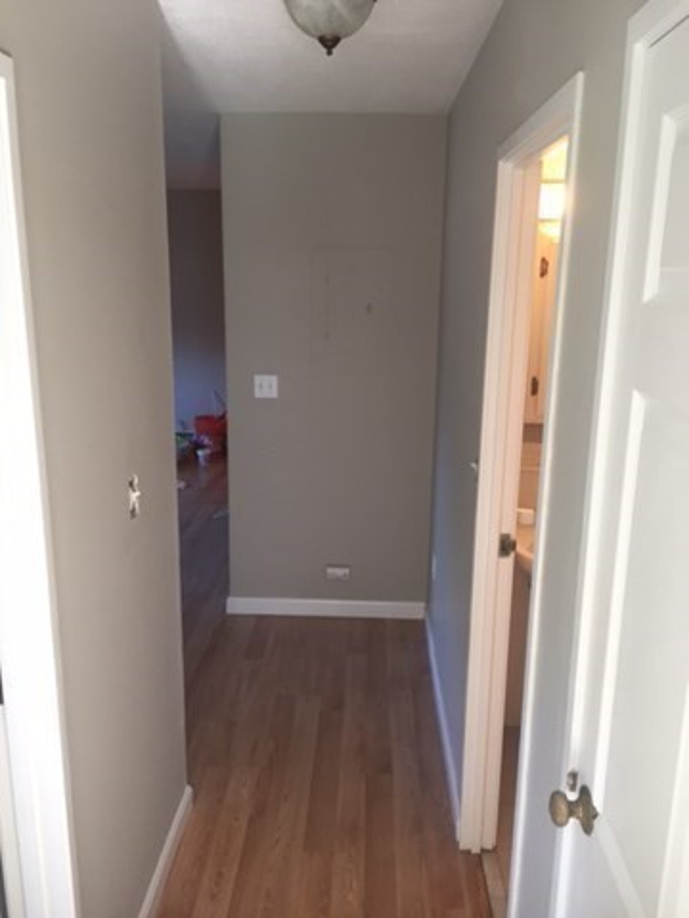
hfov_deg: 48.2
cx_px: 344
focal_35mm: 29
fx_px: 770
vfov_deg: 61.7
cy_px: 459
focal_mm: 4.15
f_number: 2.2
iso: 64
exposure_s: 1/30
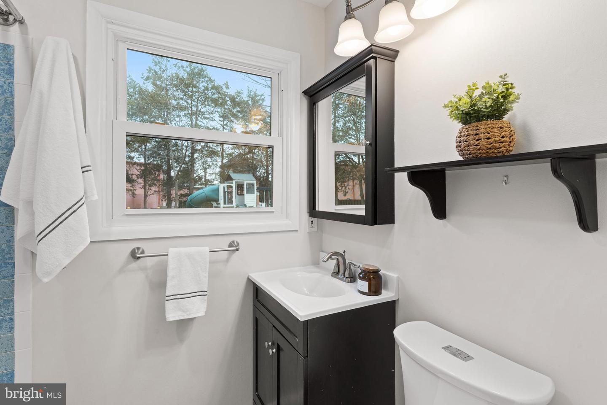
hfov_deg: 93.3
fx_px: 287
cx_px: 304
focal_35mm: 17
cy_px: 202
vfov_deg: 70.4
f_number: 9
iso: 800
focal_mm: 17
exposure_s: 1/15
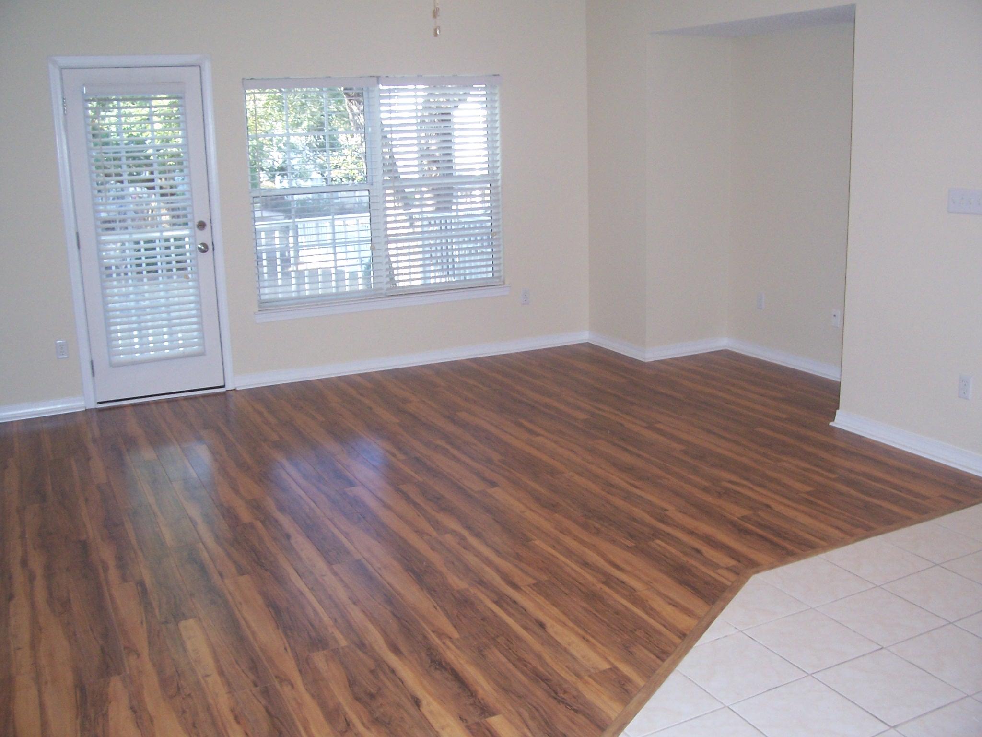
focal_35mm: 34
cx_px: 491
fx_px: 965
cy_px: 368
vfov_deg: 41.8
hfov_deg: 54.0
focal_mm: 5.6
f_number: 2.7
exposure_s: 1/60
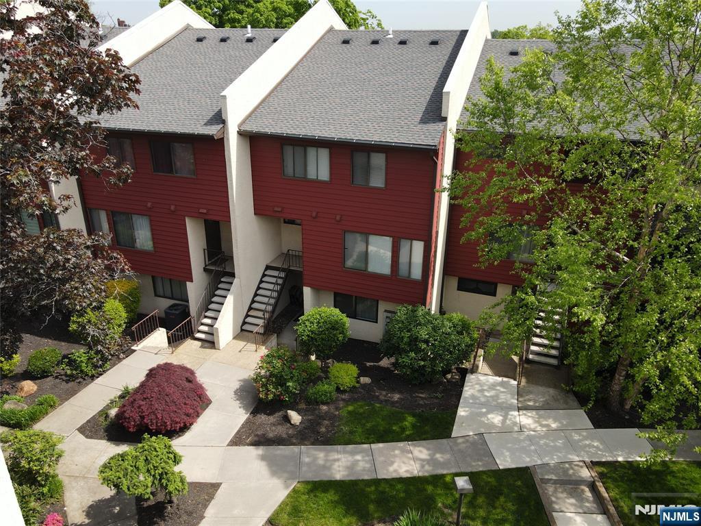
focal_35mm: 24
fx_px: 486
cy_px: 263
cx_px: 350
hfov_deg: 71.6
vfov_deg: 56.8
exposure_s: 1/400
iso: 100
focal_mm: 4.5
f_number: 2.8
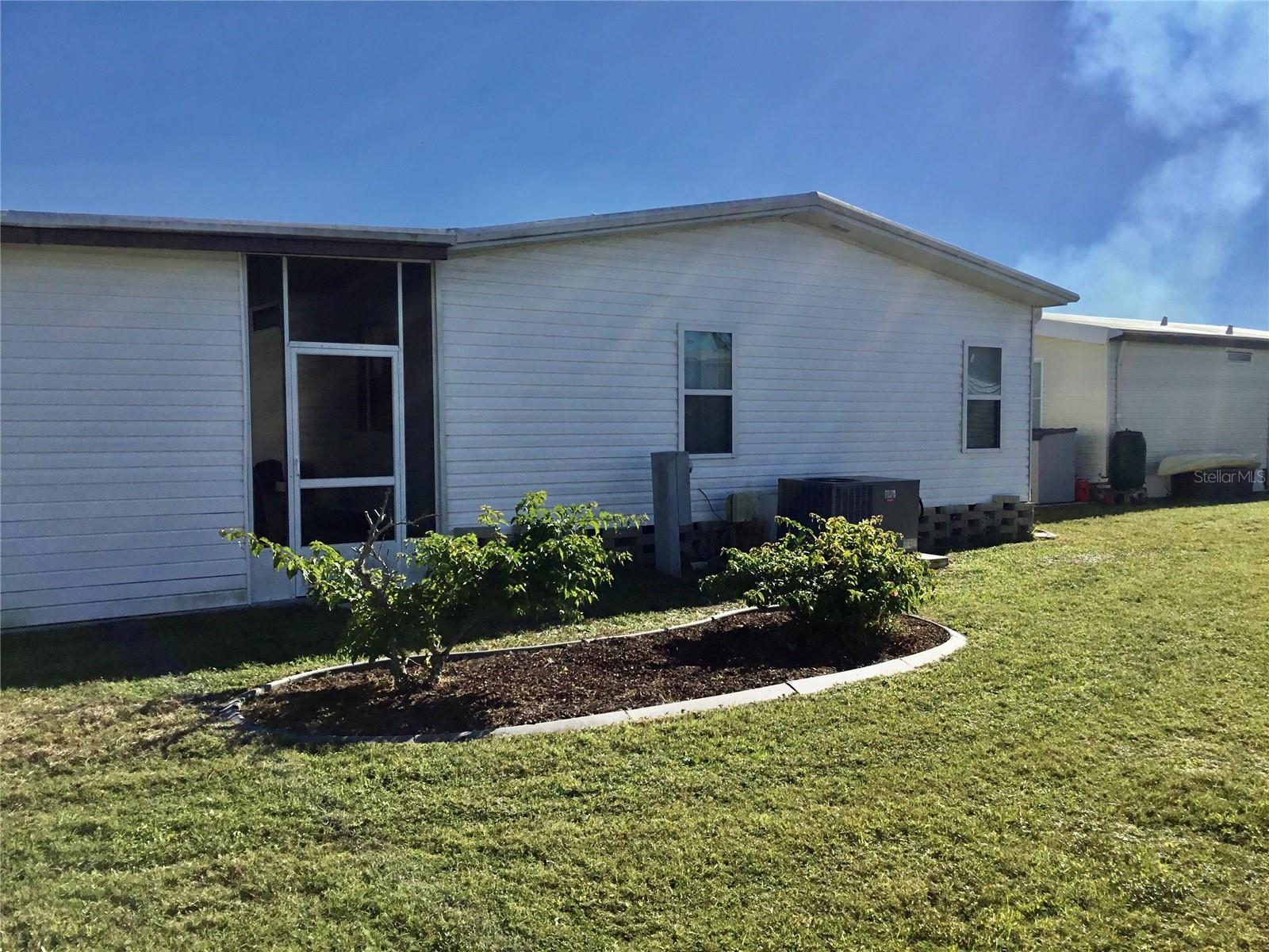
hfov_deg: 58.4
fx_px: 1136
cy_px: 476
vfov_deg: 45.4
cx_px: 634
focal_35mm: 31
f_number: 2.4
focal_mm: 3.3
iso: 25
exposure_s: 1/2262
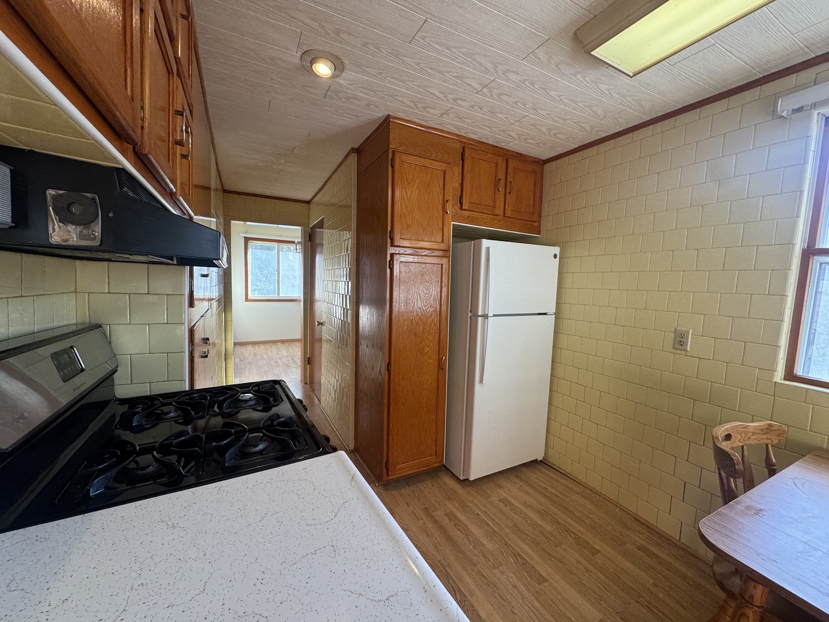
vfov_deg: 85.7
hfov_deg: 102.1
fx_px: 335
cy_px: 311
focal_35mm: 14
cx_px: 414
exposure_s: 1/120
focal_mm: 2.22
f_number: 2.2
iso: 100
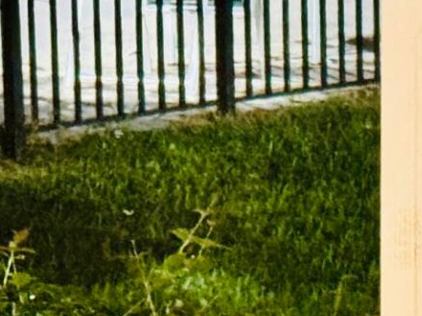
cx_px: 323
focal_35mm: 312
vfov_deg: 4.8
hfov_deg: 6.3
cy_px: 58
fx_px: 3803
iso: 800
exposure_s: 1/20
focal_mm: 6.76
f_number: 1.78
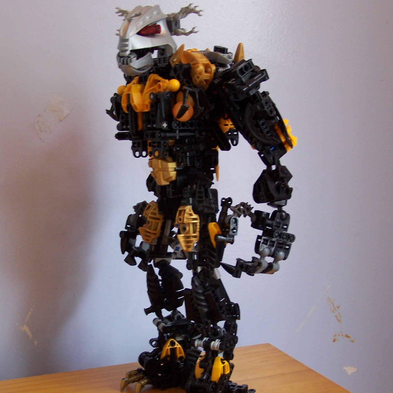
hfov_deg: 25.7
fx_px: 861
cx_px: 152
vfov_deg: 25.7
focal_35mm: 67
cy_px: 219
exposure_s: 1/20
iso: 140
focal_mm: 8.5
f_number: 3
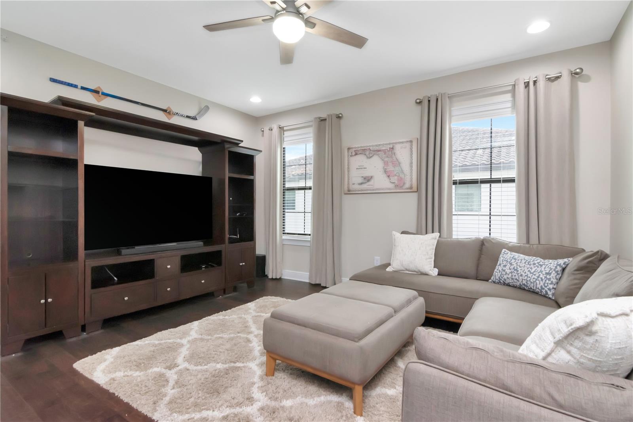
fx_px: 290
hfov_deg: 95.0
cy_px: 211
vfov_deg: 72.0
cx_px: 316
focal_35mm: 16
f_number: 9
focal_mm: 11
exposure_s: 1/60
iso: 1250
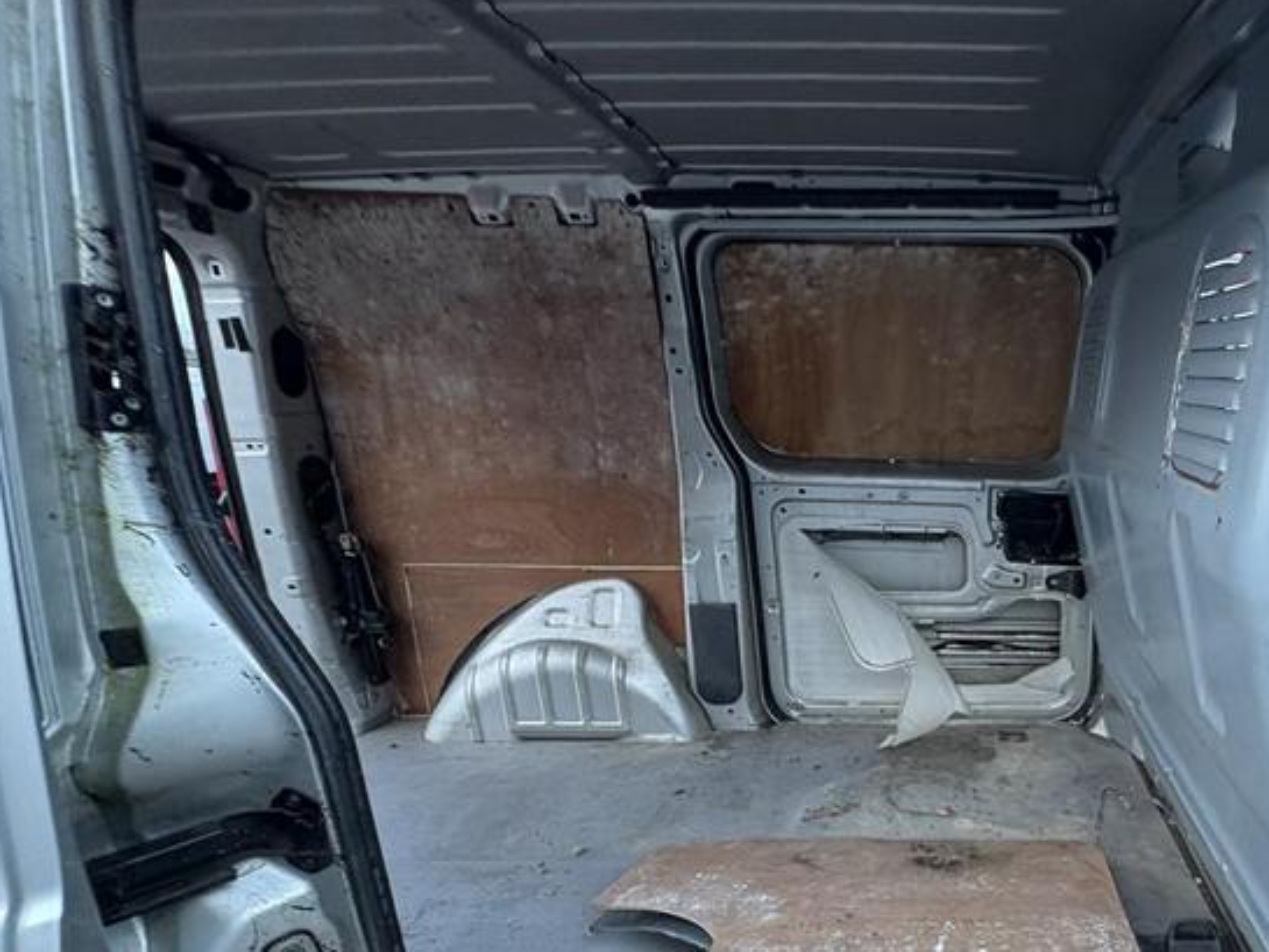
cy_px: 619
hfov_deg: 69.0
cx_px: 955
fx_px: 843
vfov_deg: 57.8
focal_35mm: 23
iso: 250
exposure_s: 1/96
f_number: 2.2
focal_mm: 2.22
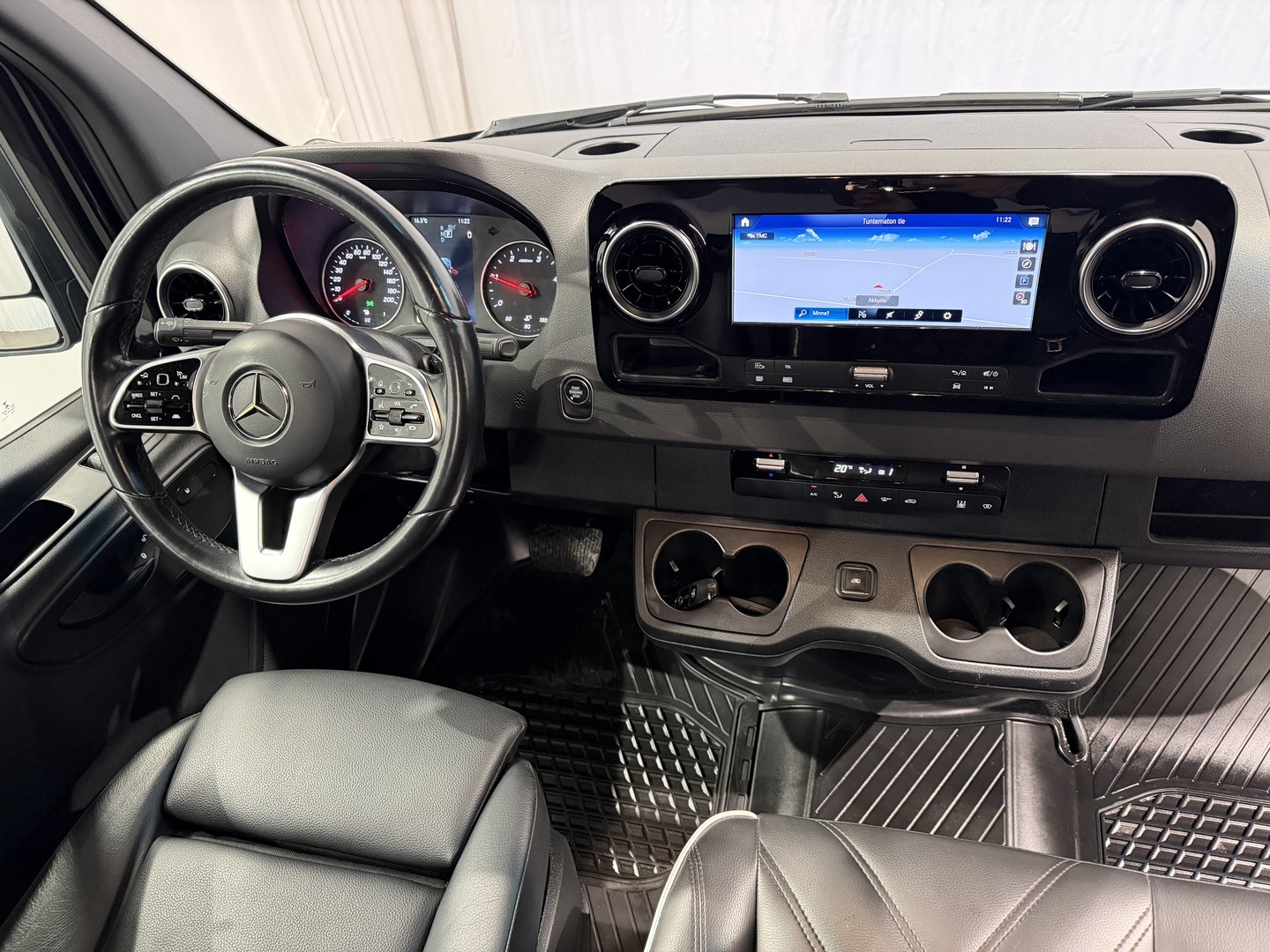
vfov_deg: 56.8
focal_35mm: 24
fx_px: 881
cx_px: 635
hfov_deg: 71.6
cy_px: 476
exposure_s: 1/50
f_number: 1.78
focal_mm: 6.76
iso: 800
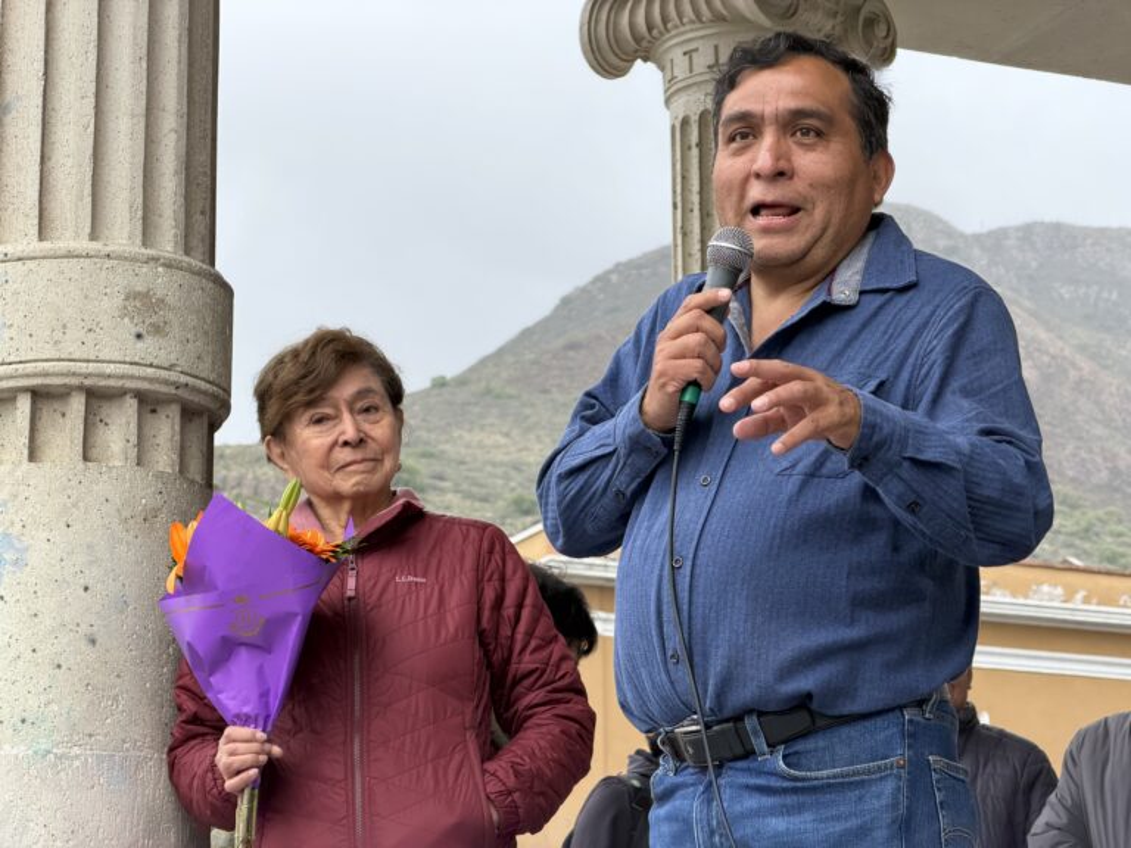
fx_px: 3267
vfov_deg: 14.8
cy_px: 424
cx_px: 566
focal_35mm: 100
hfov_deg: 19.6
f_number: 2.8
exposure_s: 1/413
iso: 50
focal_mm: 16.89
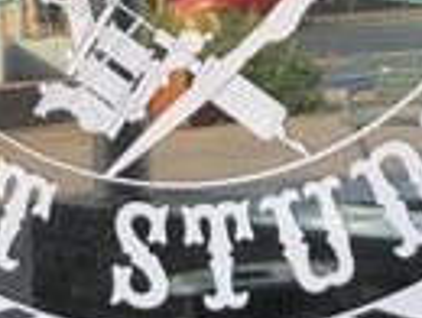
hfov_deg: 13.4
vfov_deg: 10.0
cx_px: 370
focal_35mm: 146
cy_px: -58
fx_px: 1783
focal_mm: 3.99
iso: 20
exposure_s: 1/110
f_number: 1.8
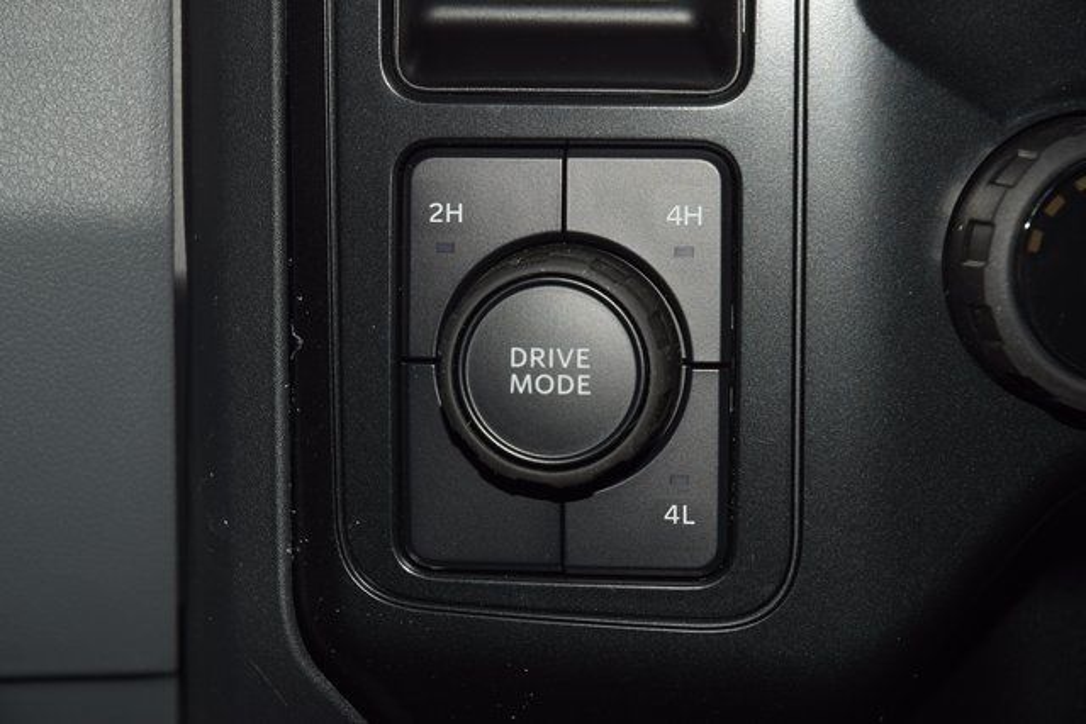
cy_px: 362
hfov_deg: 19.5
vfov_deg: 13.0
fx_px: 3168
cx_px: 543
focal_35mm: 105
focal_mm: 70
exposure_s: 1/125
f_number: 8
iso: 100
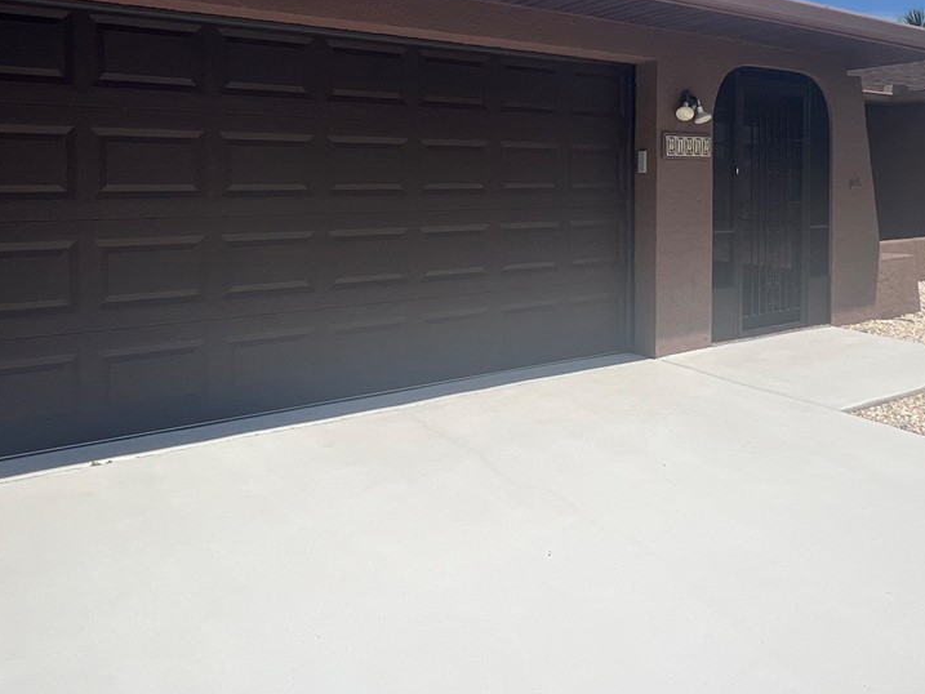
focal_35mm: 29
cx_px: 511
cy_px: 210
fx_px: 775
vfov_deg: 47.2
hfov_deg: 61.5
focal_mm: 1.57
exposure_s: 1/3125
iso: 32
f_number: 1.8
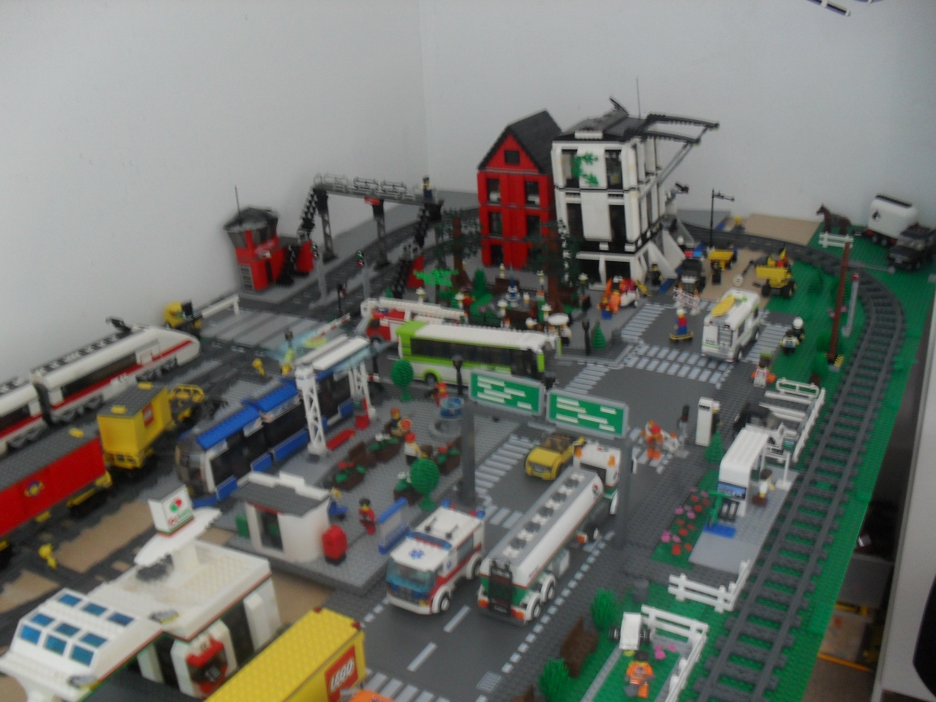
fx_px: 946
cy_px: 351
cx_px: 468
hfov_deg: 52.6
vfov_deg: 40.7
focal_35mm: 35
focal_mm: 6.3
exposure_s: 1/4
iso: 200
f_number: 3.2
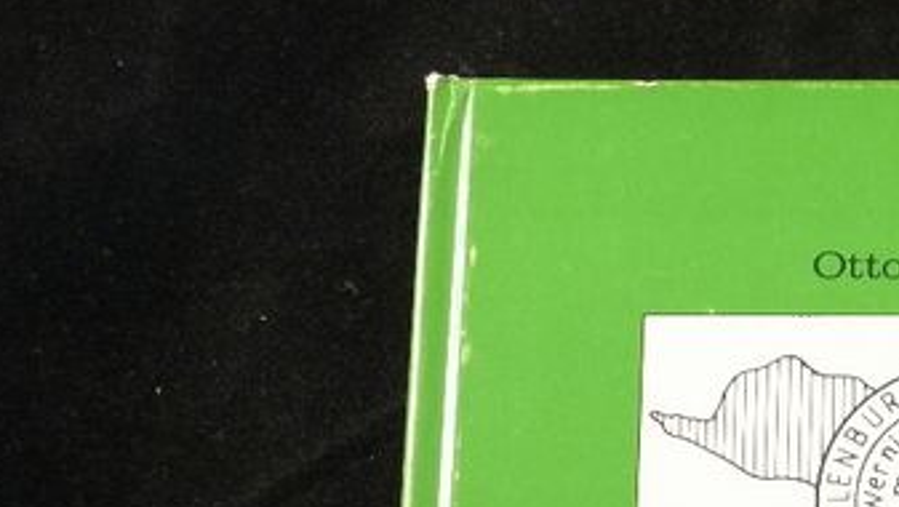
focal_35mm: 113
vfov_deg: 10.2
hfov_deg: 18.3
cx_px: 963
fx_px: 2695
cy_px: 865
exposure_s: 1/25
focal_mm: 7.1
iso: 200
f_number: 3.8
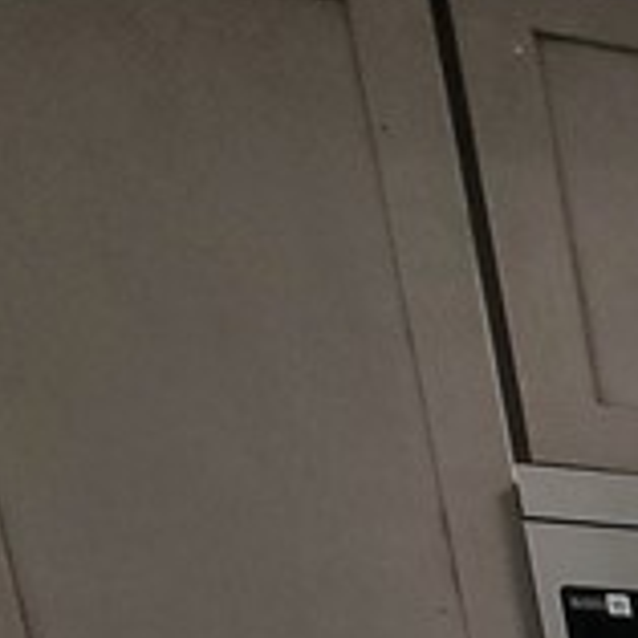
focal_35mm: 75
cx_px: 1975
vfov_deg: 15.5
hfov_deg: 11.1
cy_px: 1439
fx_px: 1564
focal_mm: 2.2
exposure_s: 1/60
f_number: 2.2
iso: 125
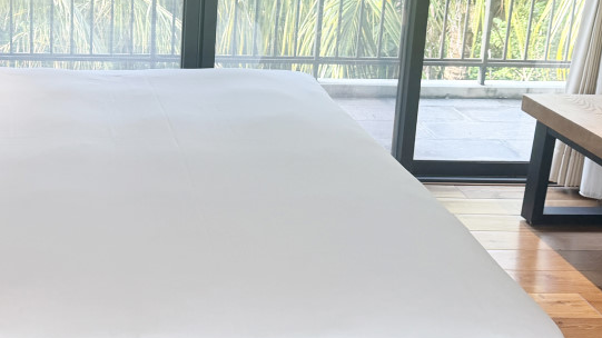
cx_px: 71
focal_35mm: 58
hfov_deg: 34.2
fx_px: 926
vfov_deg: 20.4
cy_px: 60
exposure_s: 1/140
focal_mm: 6.76
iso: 100
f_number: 1.78
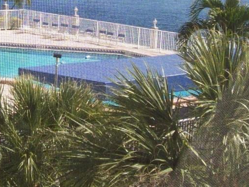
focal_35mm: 113
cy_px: 19
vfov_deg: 13.0
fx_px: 812
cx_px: 63
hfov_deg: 17.3
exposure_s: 1/313
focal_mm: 6
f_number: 4.8
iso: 80
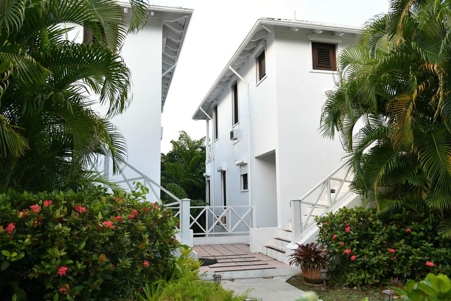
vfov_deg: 45.0
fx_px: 363
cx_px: 226
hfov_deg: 63.7
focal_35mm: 29
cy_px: 150
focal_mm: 29
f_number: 4.5
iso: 1000
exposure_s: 1/400
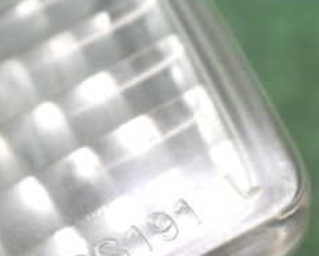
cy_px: 293
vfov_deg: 19.2
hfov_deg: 23.3
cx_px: -44
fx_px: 718
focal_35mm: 76
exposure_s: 1/125
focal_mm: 5.4
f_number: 2.3
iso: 800
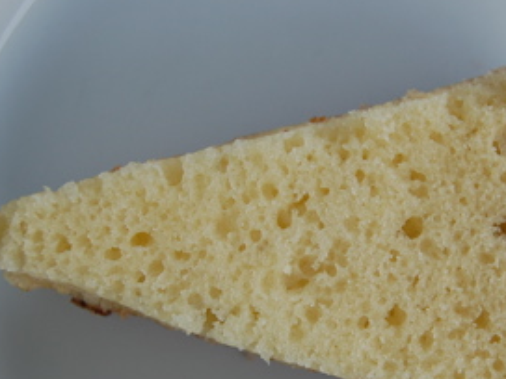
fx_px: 1082
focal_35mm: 74
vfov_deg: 19.9
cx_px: 347
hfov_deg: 26.1
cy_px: 238
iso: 250
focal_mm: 28
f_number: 8
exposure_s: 1/60
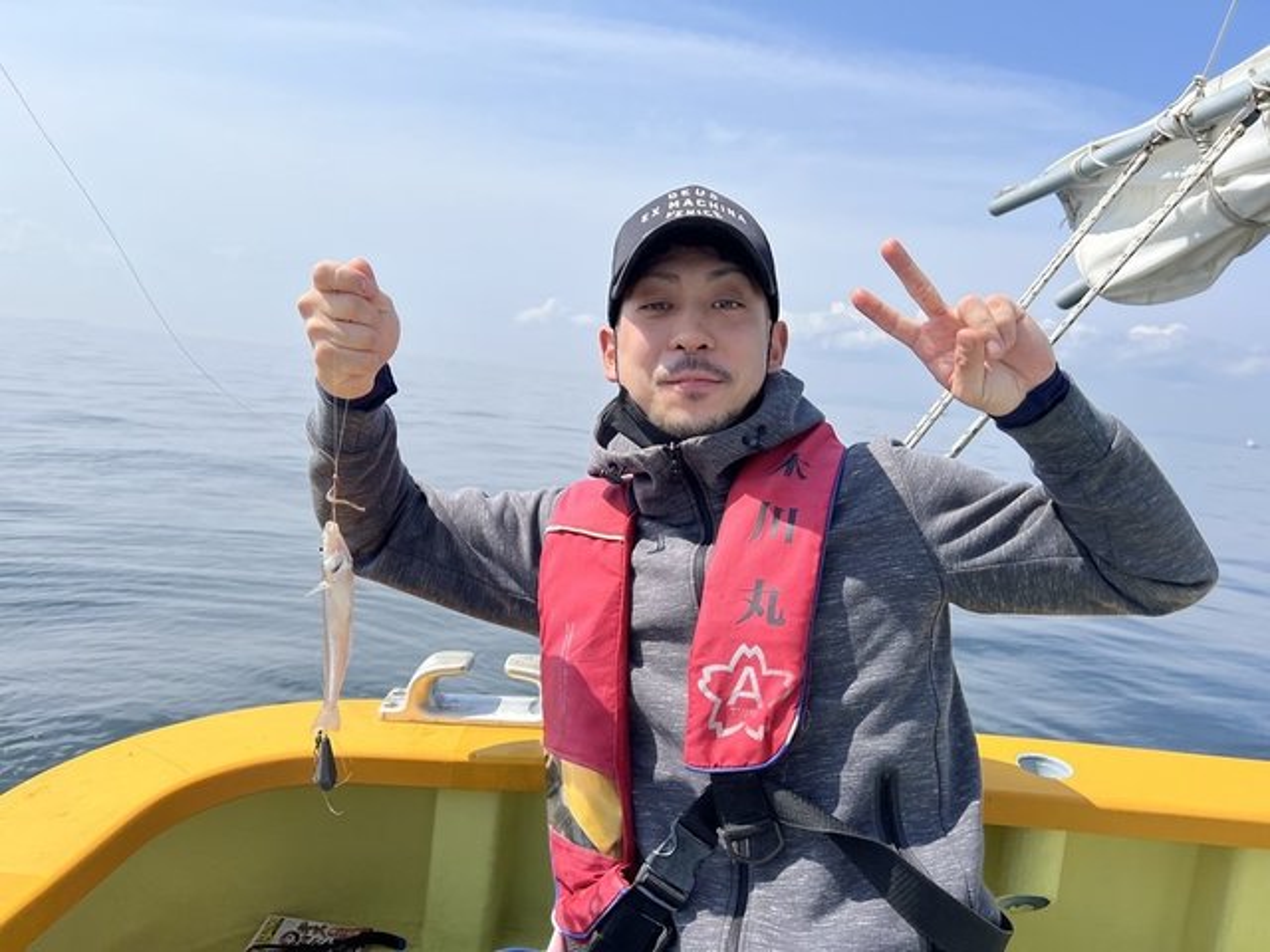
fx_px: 954
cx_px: 635
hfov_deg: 67.3
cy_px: 476
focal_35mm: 26
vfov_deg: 53.1
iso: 50
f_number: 1.5
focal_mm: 5.7
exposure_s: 1/4630
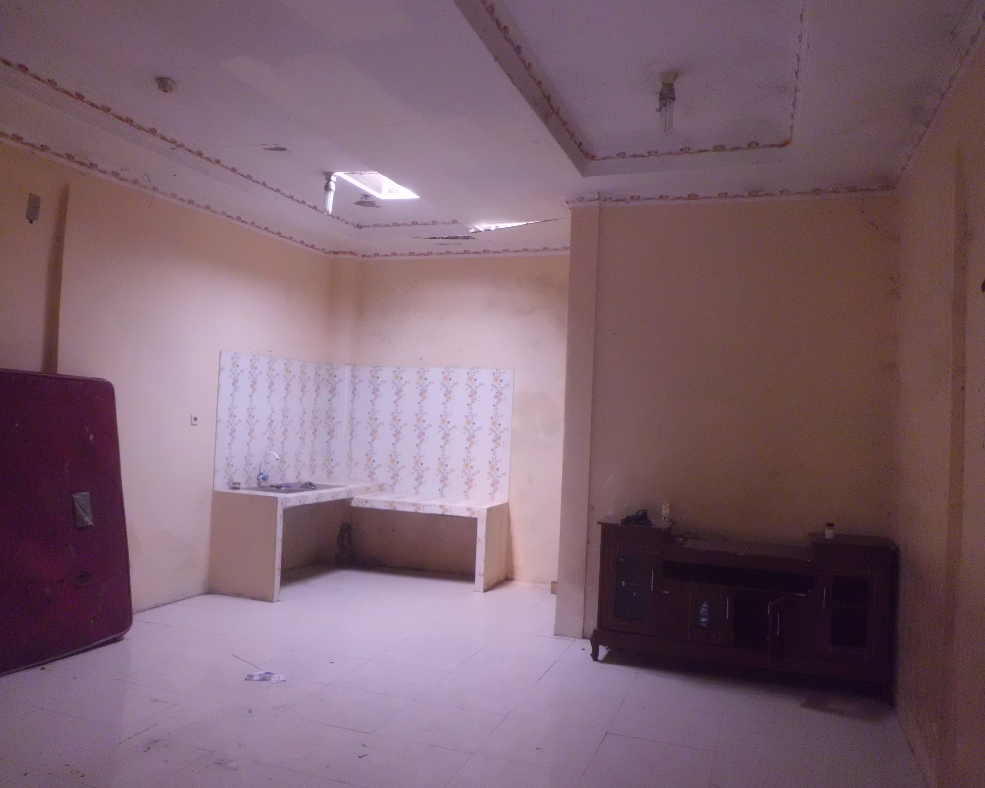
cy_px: 401
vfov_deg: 51.5
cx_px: 449
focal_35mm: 28
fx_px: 816
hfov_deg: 62.1
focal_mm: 4.7
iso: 400
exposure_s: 1/100
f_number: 2.8
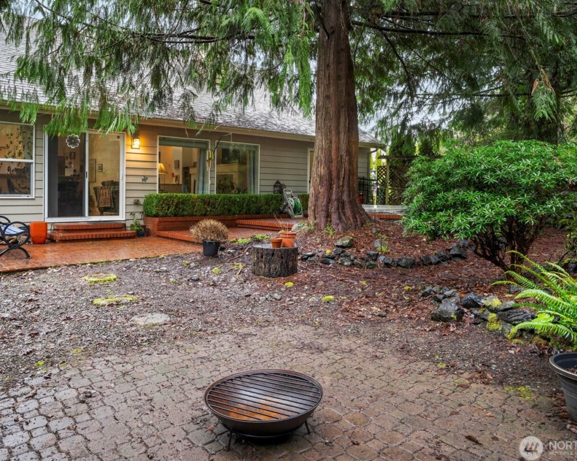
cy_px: 200
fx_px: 444
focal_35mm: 26
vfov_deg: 54.7
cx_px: 235
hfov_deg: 65.5
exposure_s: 1/60
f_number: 8
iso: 500
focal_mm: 20
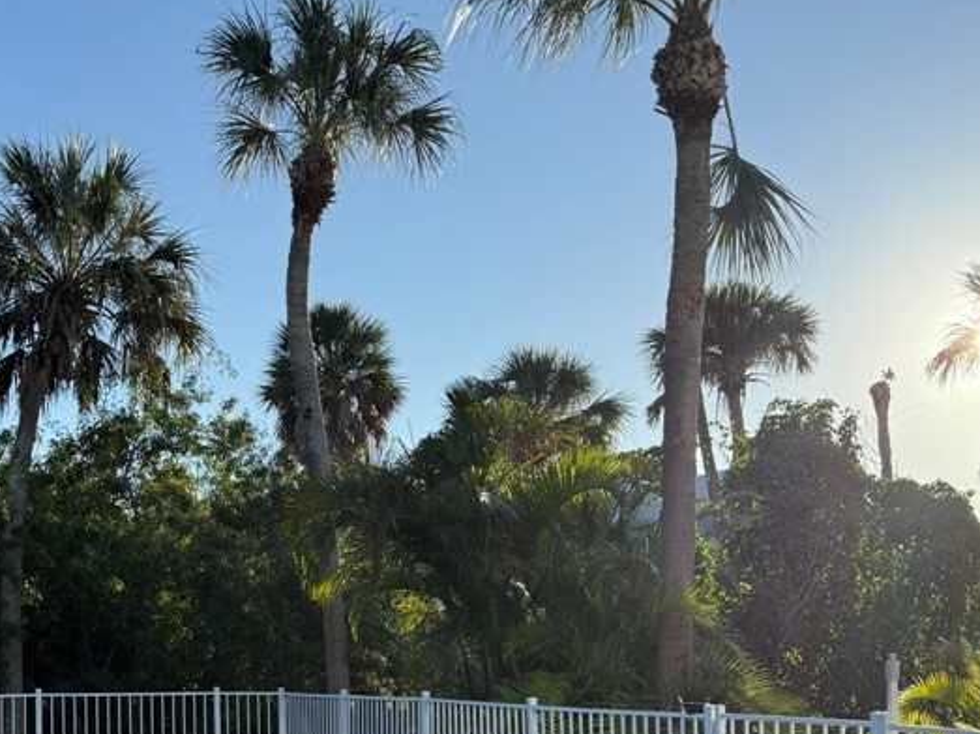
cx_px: 320
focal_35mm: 47
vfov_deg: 29.5
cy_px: 672
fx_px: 1330
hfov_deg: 39.9
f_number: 1.78
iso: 100
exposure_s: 1/3021
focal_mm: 6.76
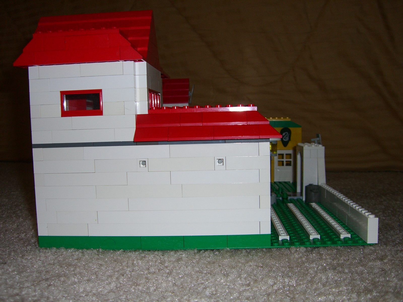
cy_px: 151
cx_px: 202
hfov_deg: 49.0
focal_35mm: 38
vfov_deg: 37.7
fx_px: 442
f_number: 2.7
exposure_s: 1/60
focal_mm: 6.2
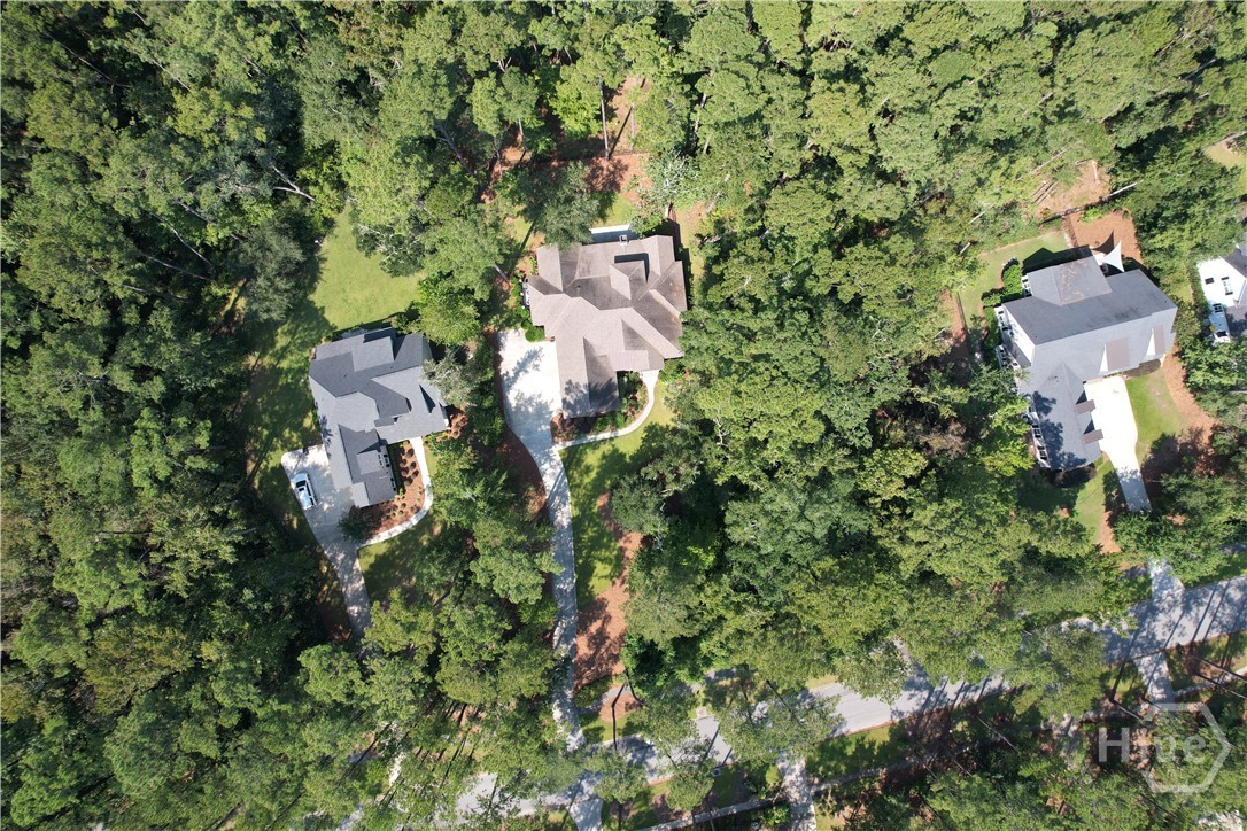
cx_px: 624
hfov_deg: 78.6
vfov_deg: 57.2
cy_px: 416
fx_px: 762
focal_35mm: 22
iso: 100
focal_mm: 8.38
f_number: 2.8
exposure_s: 1/640
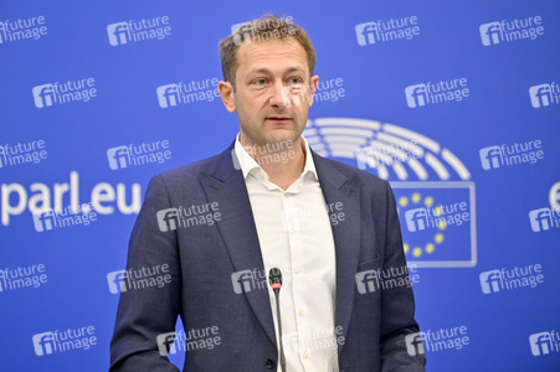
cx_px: 280
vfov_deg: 8.6
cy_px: 186
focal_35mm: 160
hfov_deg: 12.8
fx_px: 2487
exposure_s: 1/320
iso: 2000
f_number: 2.8
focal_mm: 160
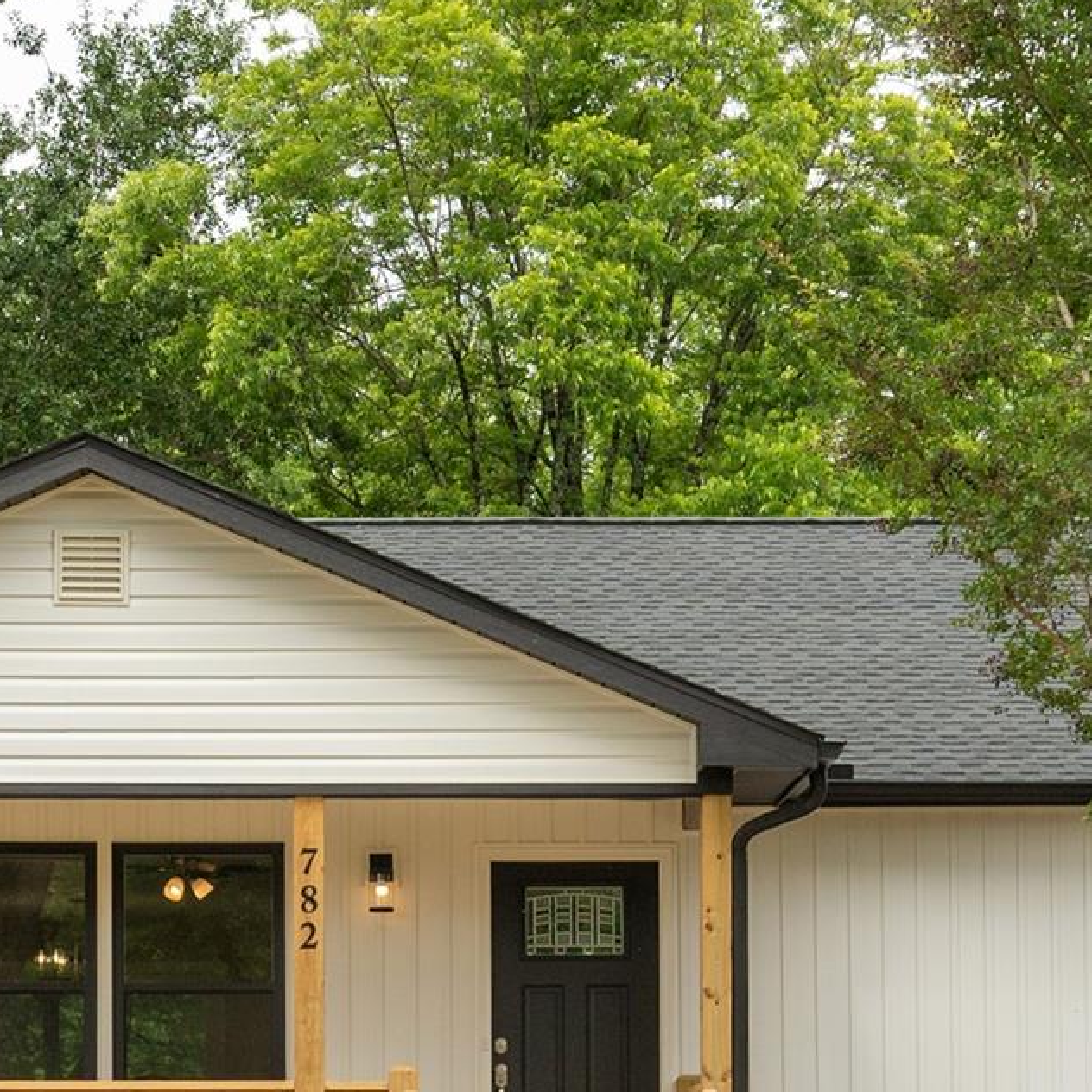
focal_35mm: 88
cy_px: 864
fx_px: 3141
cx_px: 904
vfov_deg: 19.5
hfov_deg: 19.5
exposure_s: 1/1000
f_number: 8
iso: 320
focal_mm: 32
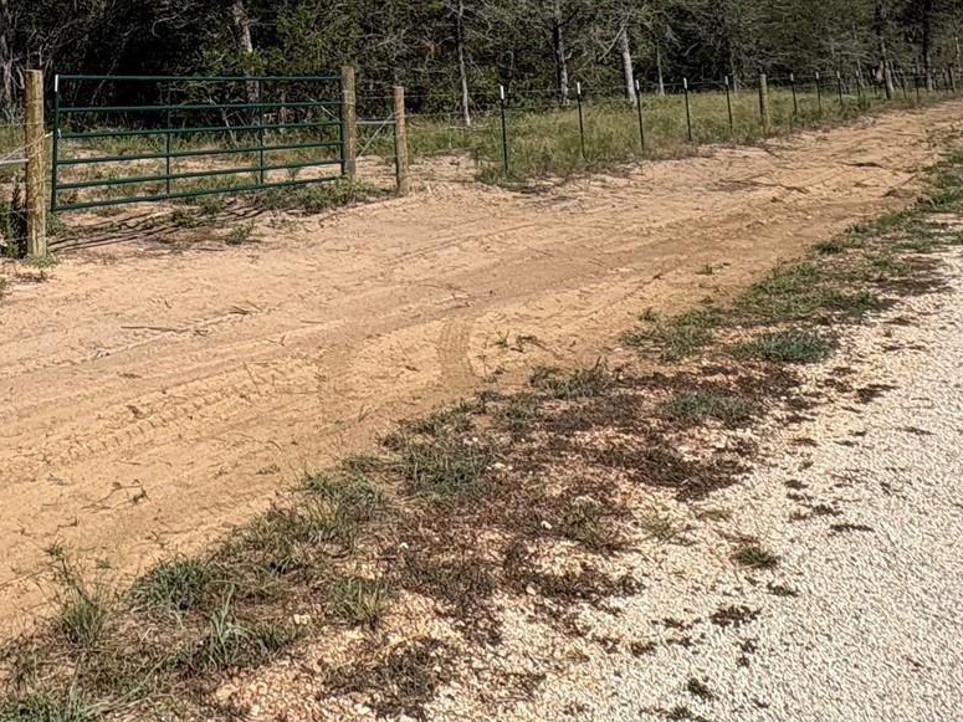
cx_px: 137
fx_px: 1029
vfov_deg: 31.8
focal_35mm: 37
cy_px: -160
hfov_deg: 46.3
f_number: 2.2
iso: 50
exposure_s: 1/1880
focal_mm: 2.22
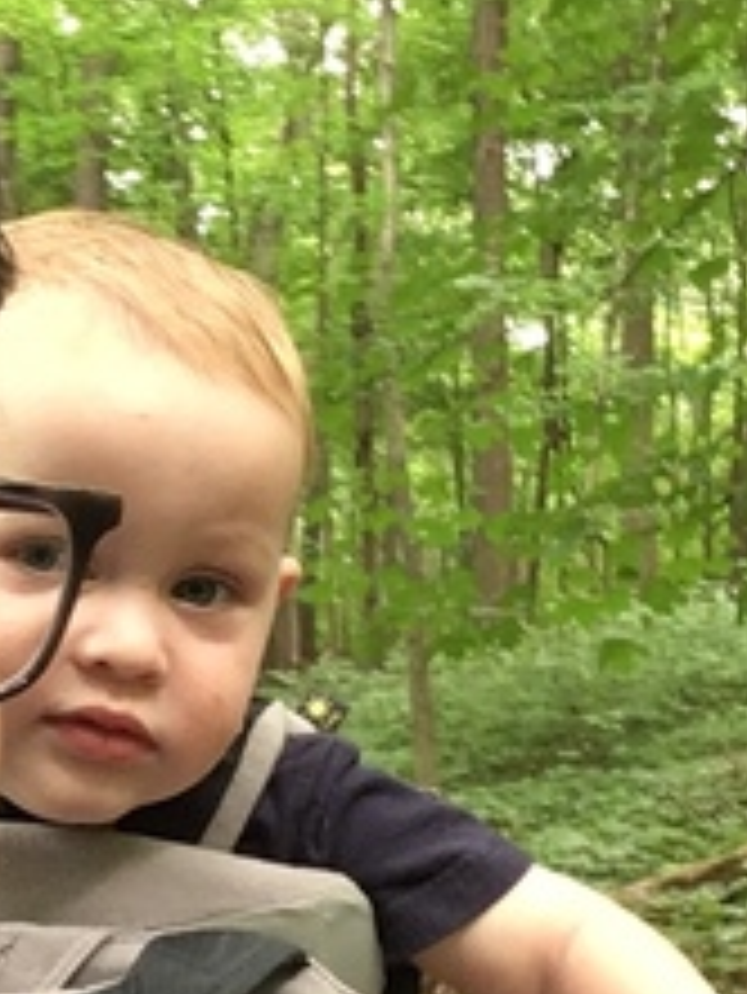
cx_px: 169
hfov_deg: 20.8
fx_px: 2012
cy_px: 747
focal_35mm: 70
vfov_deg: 27.4
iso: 160
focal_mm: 2.15
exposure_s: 1/30
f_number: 2.4
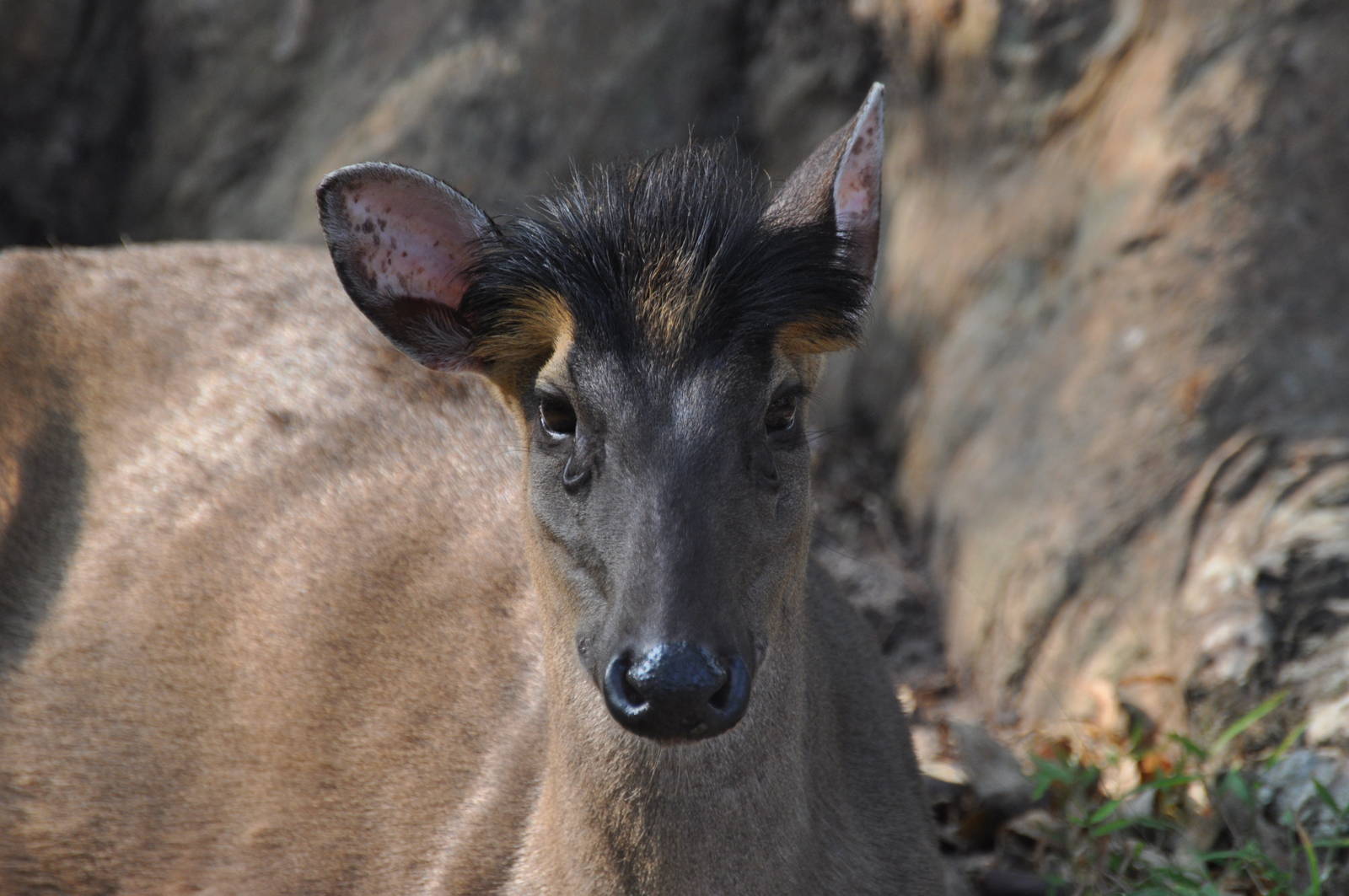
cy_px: 448
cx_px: 674
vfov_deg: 3.0
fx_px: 16843
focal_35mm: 450
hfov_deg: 4.6
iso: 640
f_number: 5.6
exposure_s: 1/250
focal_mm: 300
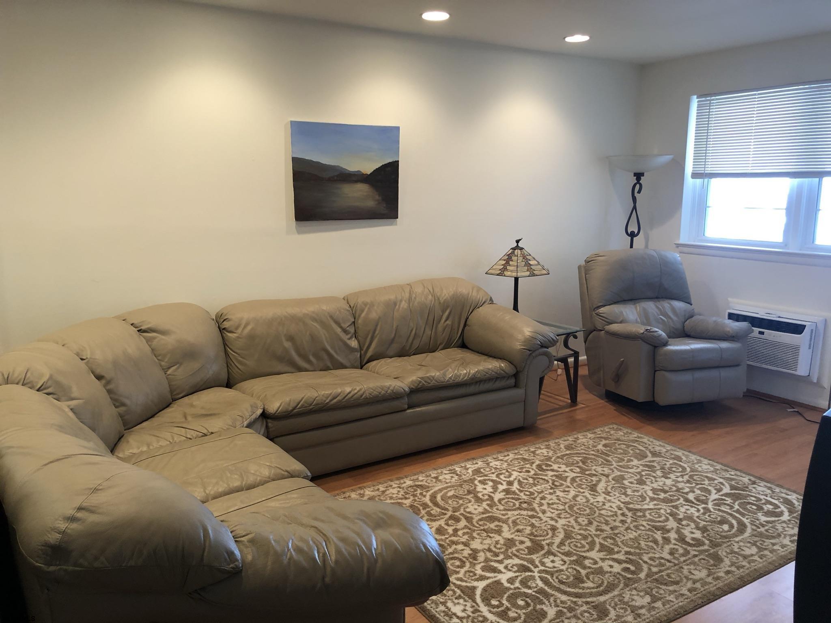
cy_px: 312
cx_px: 416
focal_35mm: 28
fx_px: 672
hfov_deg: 63.4
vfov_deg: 49.7
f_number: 1.8
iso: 40
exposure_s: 1/17
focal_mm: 3.99
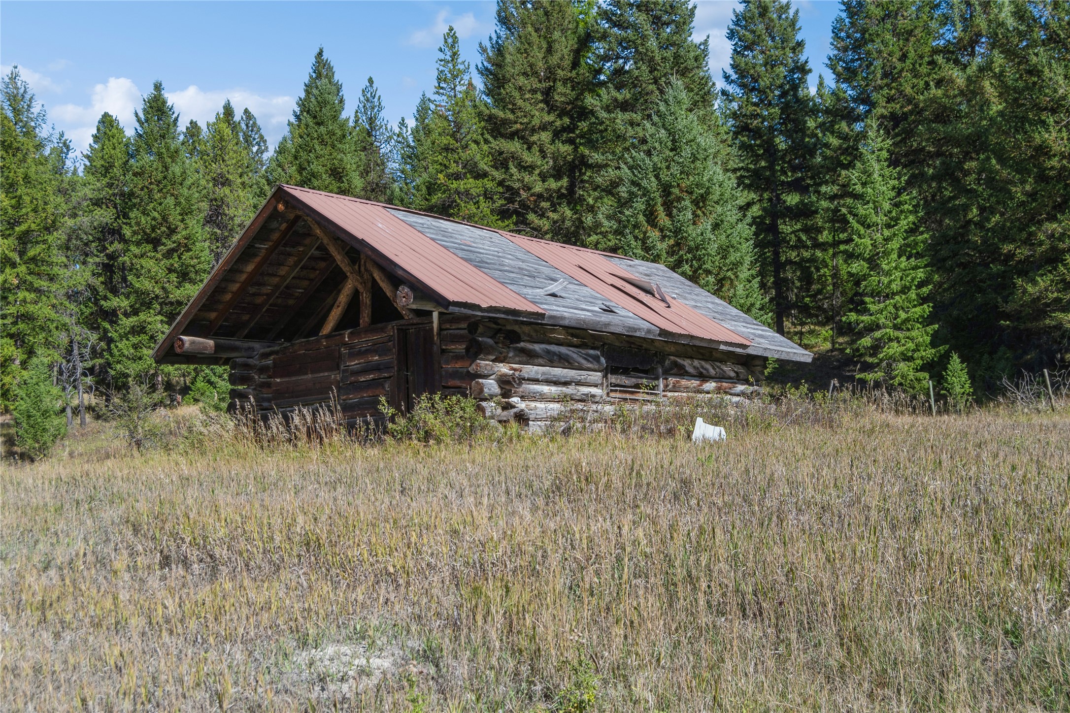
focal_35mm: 39
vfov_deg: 34.2
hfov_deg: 49.6
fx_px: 1159
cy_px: 356
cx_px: 535
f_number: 6.3
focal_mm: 26
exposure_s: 1/500
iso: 100
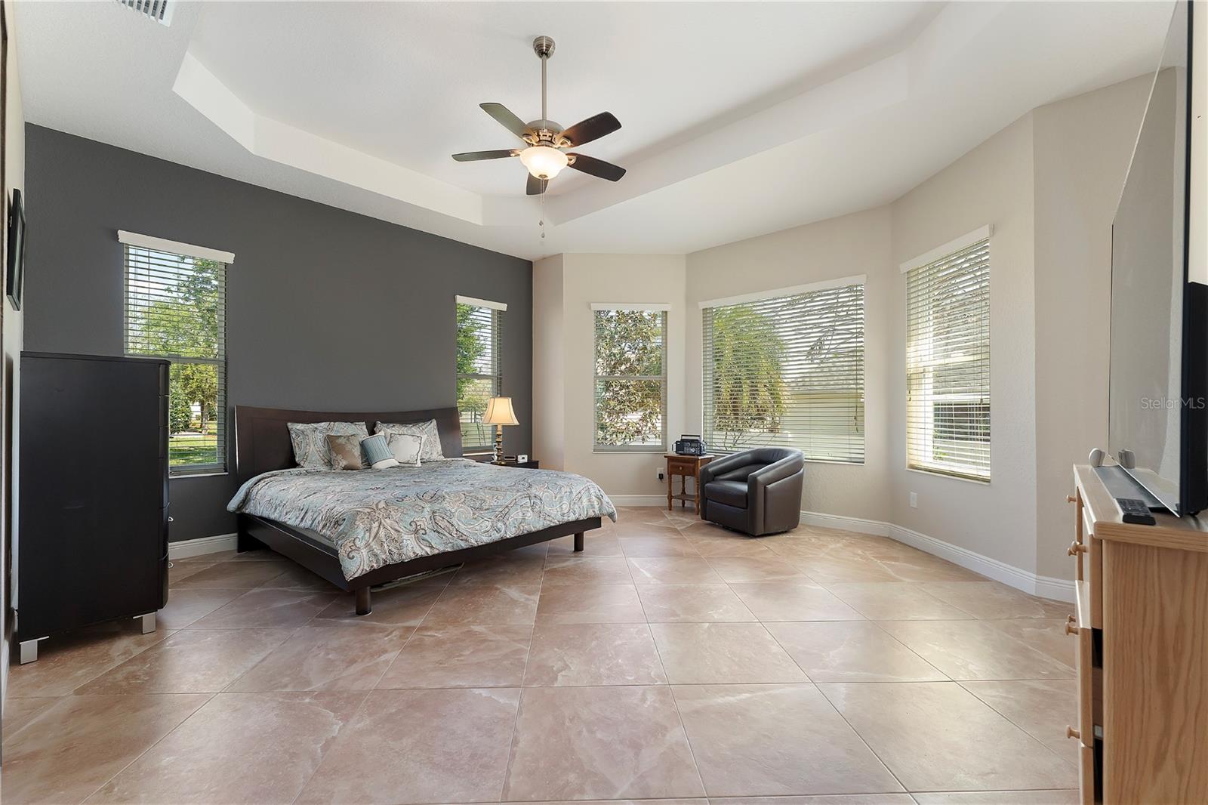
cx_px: 604
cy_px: 402
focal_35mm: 14
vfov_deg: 81.2
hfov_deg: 104.3
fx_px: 470
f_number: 7.1
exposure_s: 1/25
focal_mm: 14
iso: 640
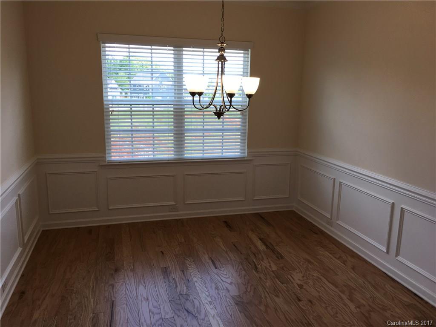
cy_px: 164
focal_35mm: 29
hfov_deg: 61.7
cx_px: 218
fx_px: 365
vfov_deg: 48.2
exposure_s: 1/60
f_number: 2.2
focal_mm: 4.15
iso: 32
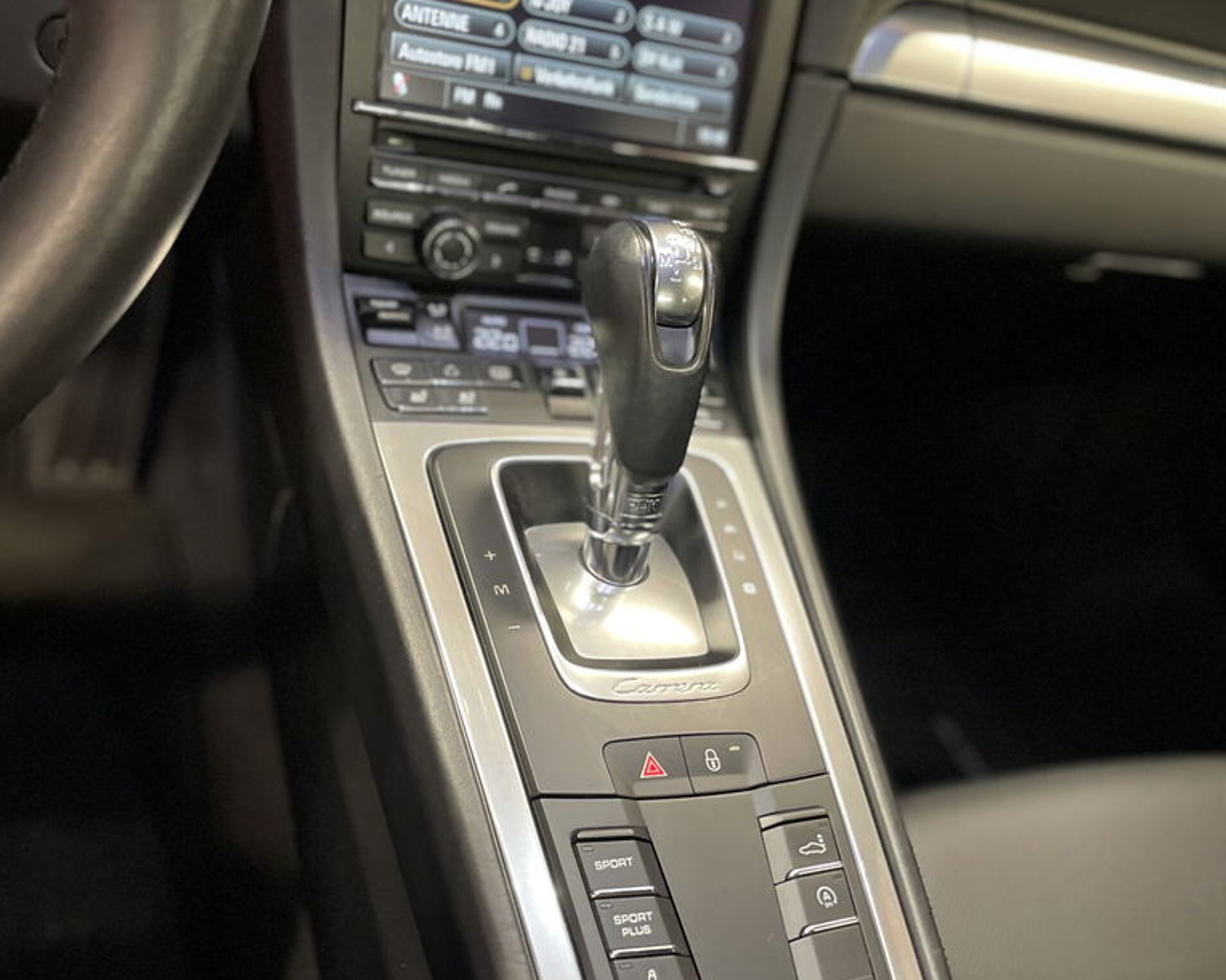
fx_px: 1234
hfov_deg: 52.8
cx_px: 611
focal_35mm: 34
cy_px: 523
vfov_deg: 43.3
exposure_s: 1/33
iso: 400
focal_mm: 4.2
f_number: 1.6
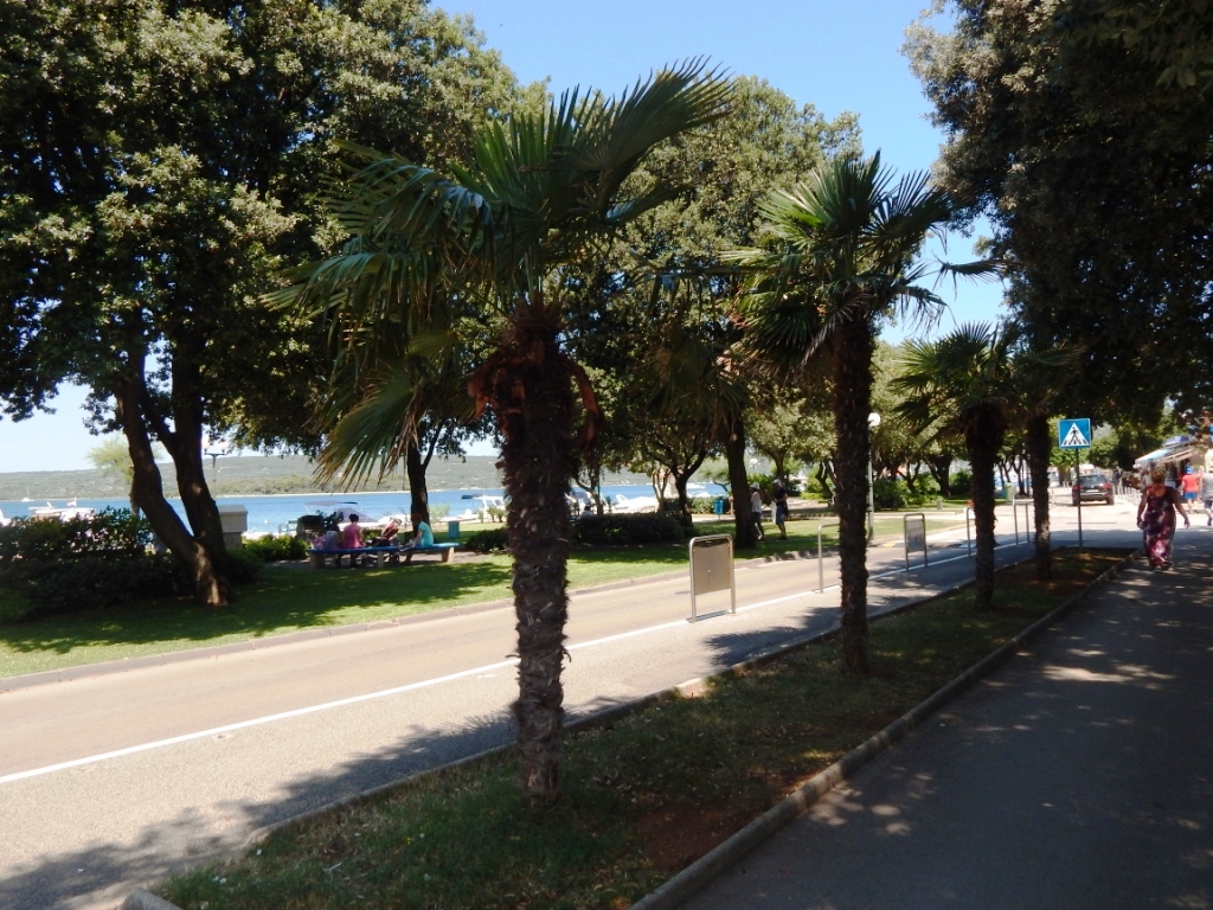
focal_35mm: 25
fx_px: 876
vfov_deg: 54.9
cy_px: 455
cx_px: 606
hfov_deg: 69.4
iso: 125
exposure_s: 1/800
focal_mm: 4.5
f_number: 3.1
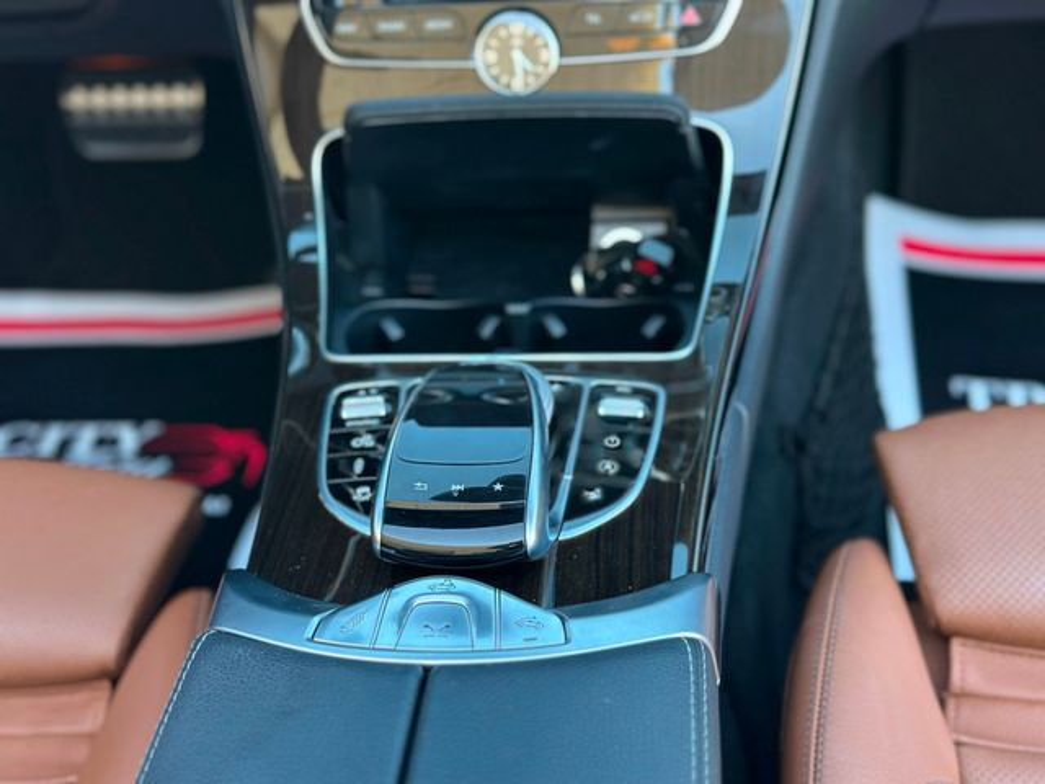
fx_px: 1449
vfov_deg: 30.3
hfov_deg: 39.7
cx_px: 522
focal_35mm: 48
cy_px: 392
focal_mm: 6.86
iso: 80
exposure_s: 1/191
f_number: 1.78
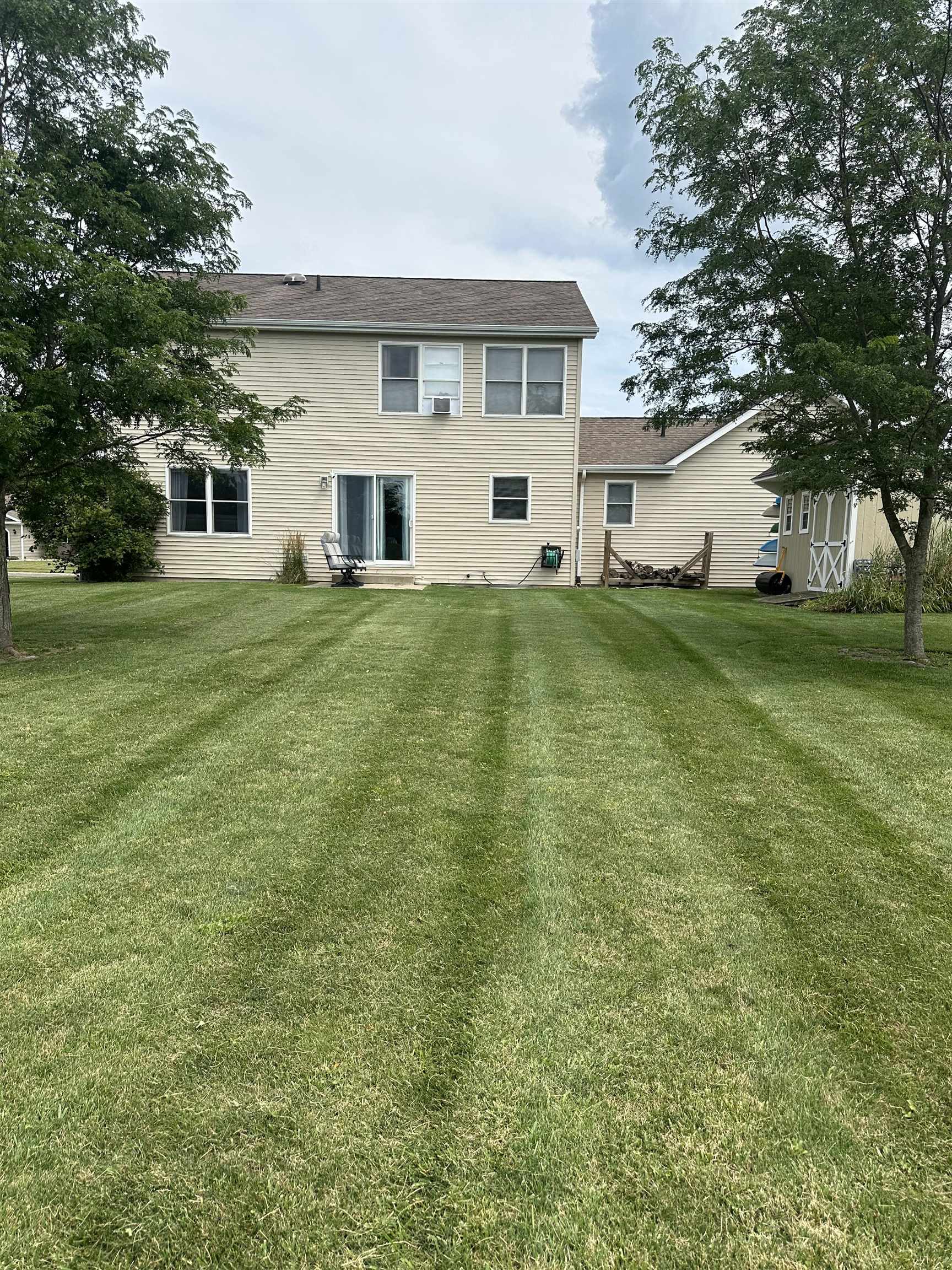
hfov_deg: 56.8
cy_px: 635
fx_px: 880
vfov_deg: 71.6
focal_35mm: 24
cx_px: 476
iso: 80
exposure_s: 1/3861
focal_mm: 6.86
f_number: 1.78
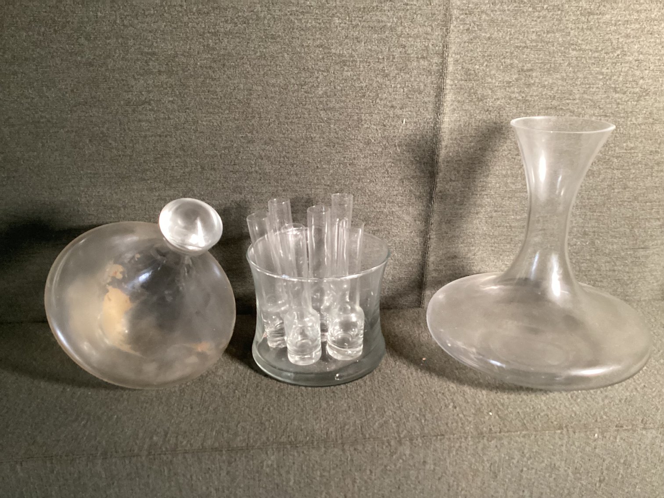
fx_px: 595
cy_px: 249
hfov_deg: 58.3
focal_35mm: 31
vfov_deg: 45.4
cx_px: 332
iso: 320
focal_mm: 3.3
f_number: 2.4
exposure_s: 1/50
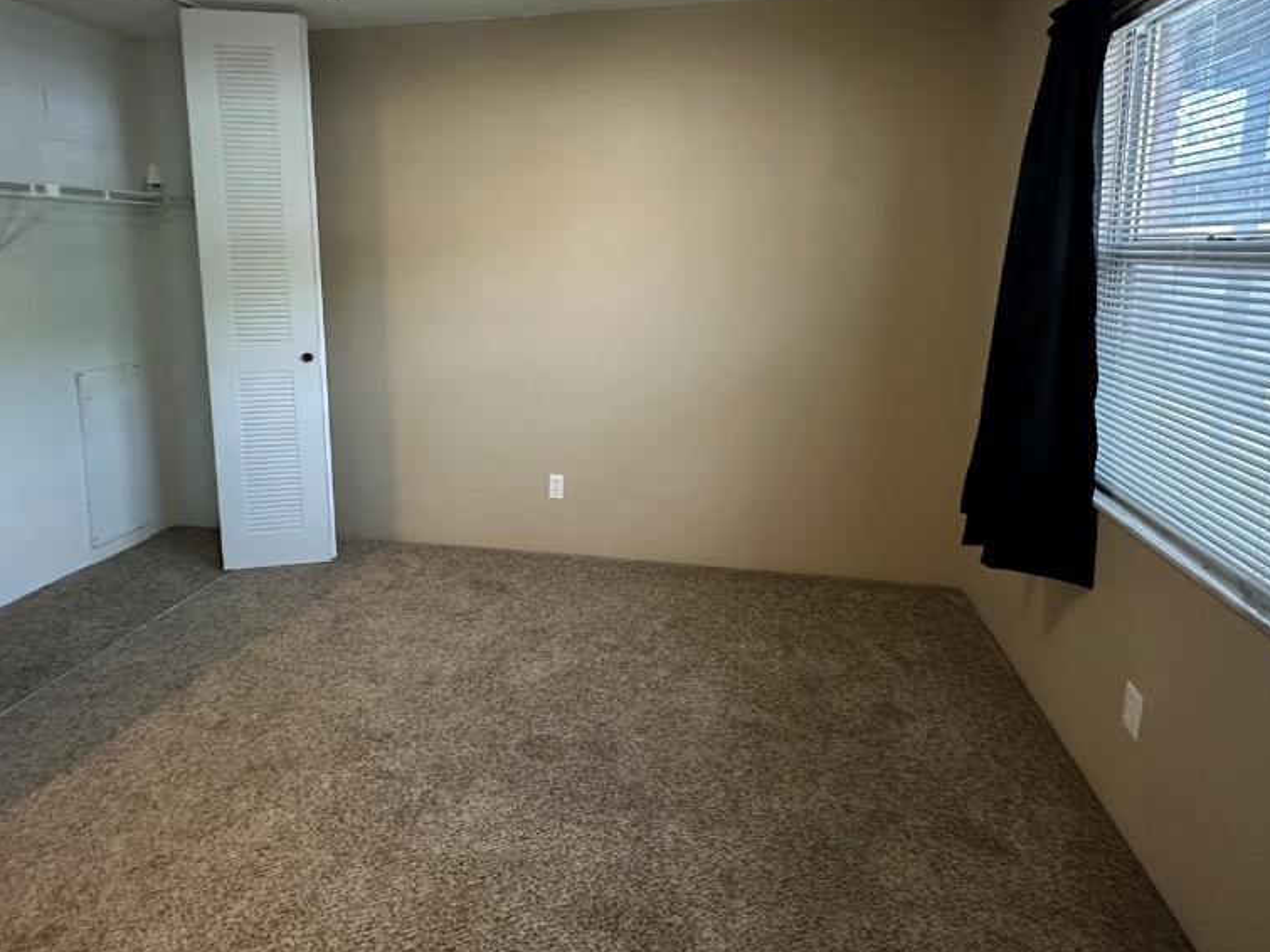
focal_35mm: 19
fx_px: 697
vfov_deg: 67.3
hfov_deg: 84.7
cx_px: 617
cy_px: 338
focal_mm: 2.22
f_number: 2.2
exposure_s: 1/60
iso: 640
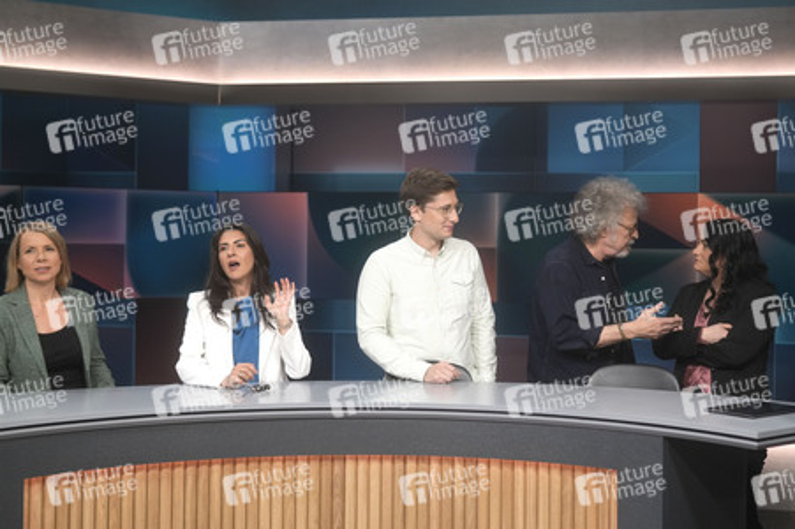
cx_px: 398
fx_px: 993
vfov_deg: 29.8
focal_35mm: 45
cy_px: 264
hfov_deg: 43.6
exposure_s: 1/320
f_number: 2.2
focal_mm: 30
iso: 640
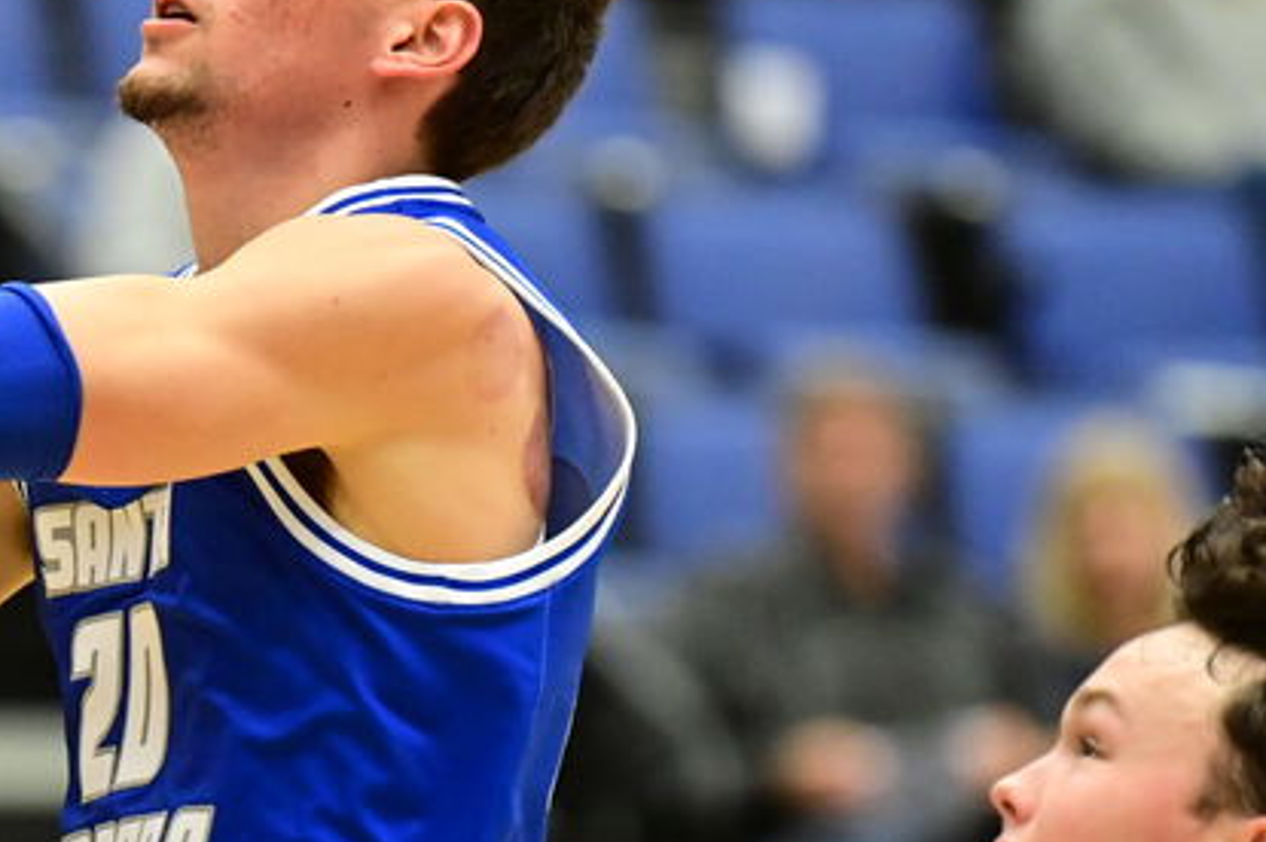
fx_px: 20345
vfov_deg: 2.4
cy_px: 540
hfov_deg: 3.6
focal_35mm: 579
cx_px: 363
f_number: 2.8
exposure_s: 1/1000
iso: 6400
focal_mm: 200
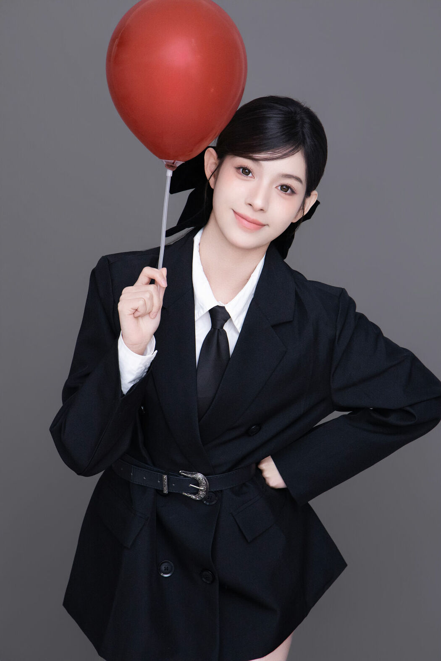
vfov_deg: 19.6
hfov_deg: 13.2
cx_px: 220
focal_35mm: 104
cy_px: 330
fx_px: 1911
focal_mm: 105
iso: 3200
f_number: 8
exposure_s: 1/50
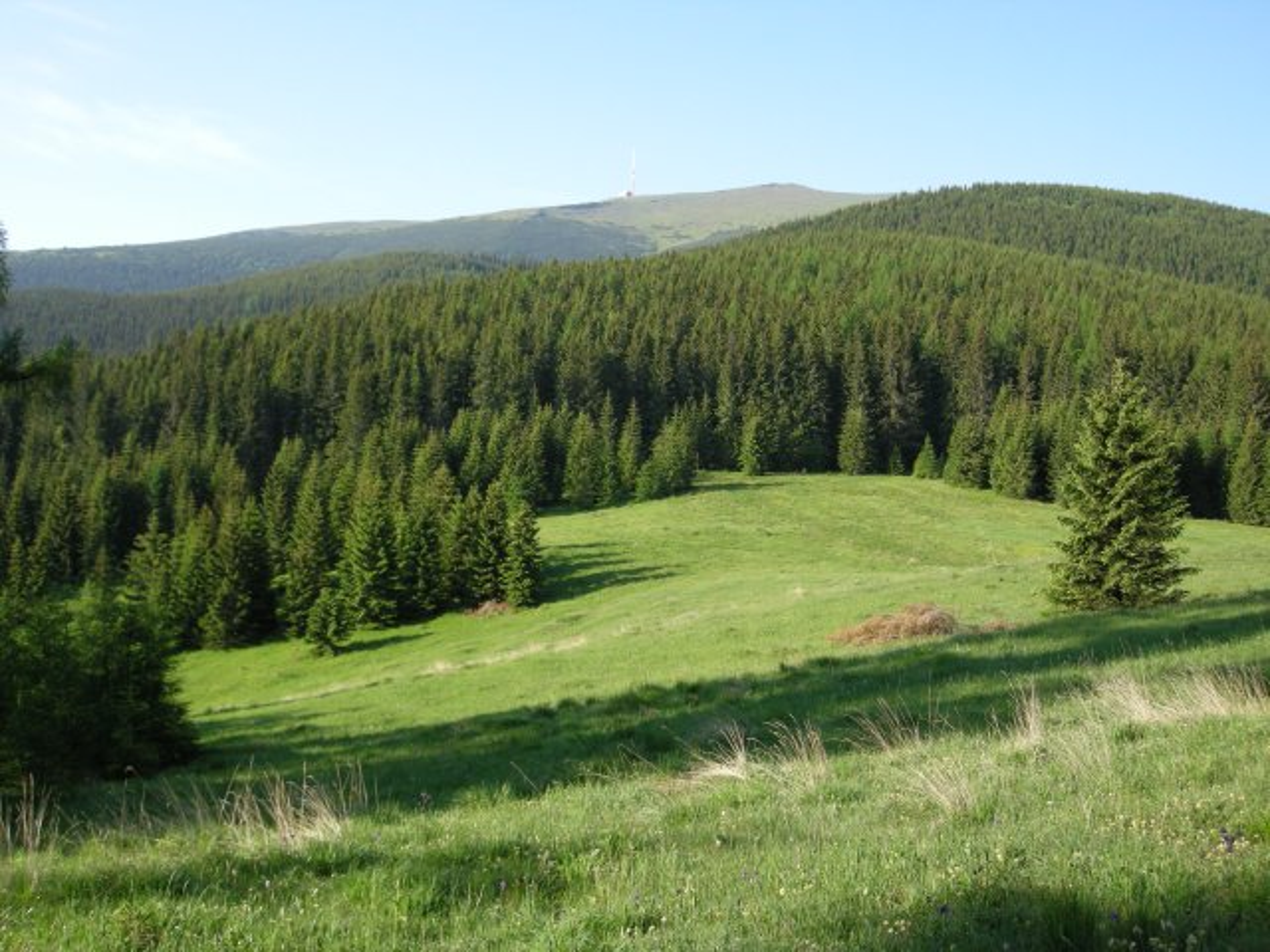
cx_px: 635
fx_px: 1321
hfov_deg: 51.4
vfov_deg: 39.7
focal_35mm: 36
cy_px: 476
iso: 100
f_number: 4.8
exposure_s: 1/218
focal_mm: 7.5
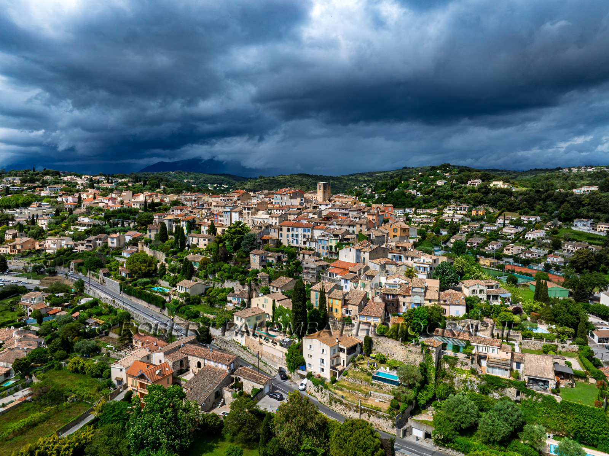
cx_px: 304
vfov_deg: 56.8
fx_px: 422
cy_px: 228
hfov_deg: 71.6
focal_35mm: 24
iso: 100
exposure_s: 1/240
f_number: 11
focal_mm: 12.3
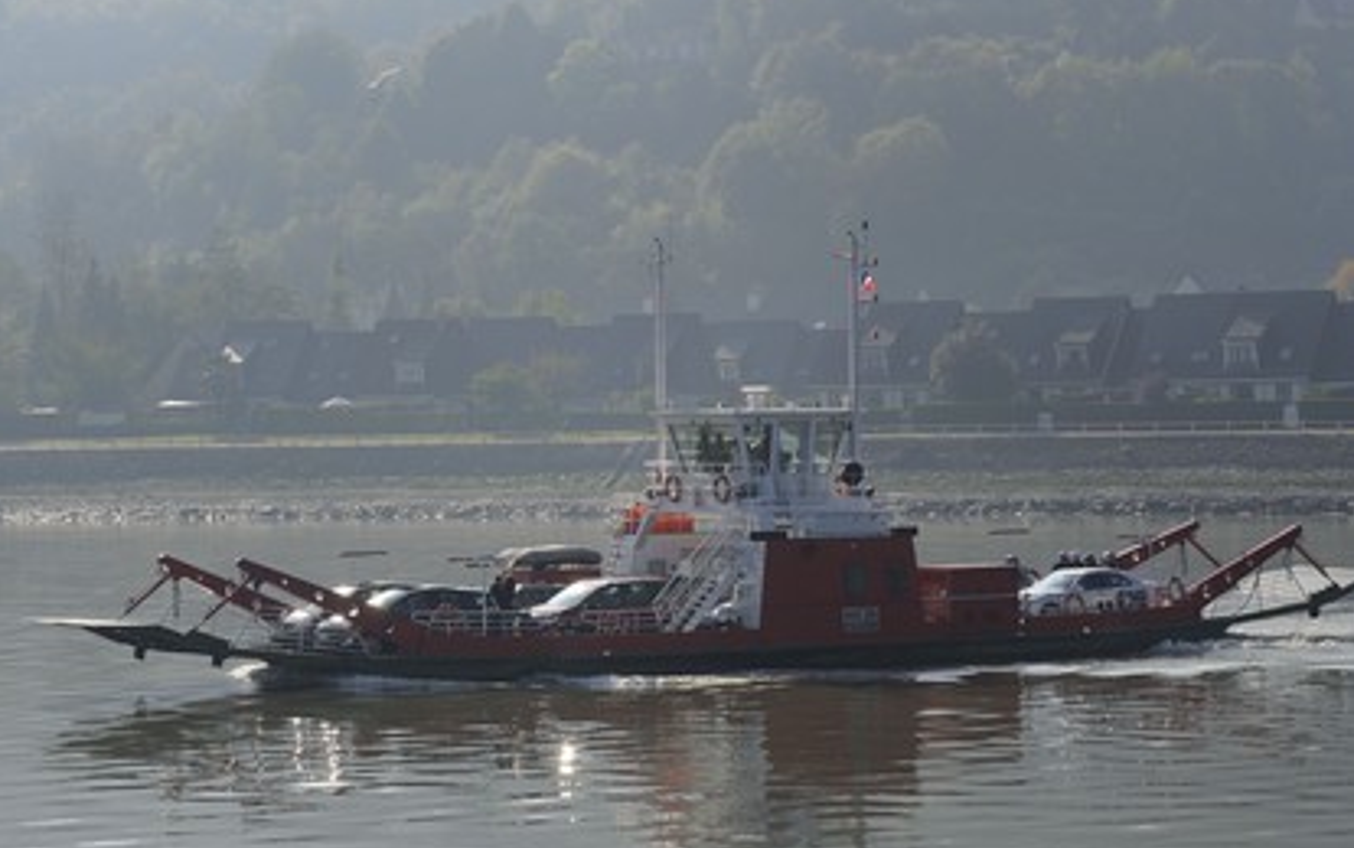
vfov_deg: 12.1
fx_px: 3988
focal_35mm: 108
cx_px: 674
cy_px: 434
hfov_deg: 19.3
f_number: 16
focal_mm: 105
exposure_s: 1/200
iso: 200
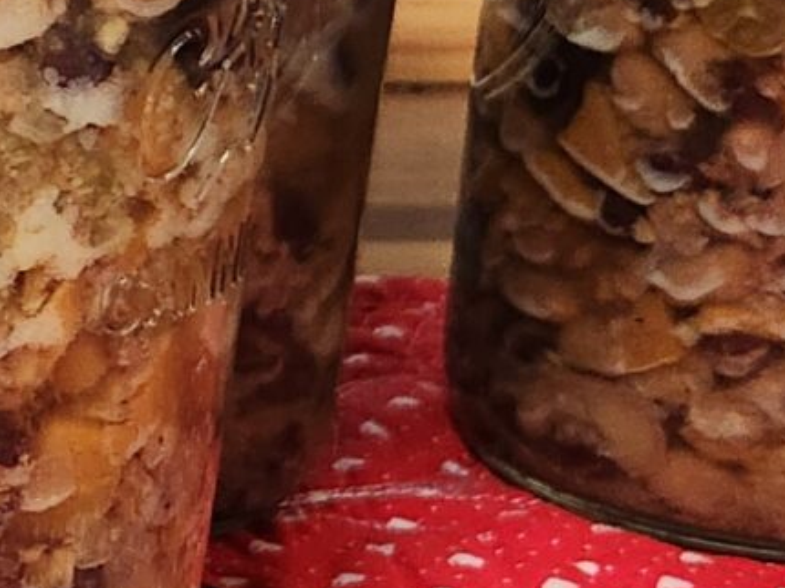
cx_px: -796
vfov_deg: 10.8
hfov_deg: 12.6
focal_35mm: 137
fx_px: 3105
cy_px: 148
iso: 500
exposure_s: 1/120
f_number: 1.8
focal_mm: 5.4
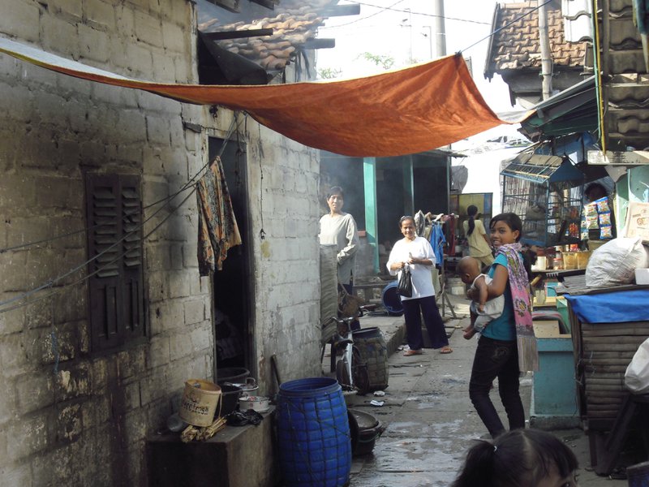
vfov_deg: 22.6
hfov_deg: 29.8
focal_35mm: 65
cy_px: 244
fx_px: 1219
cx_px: 324
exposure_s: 1/320
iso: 100
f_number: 3.8
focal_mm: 10.7
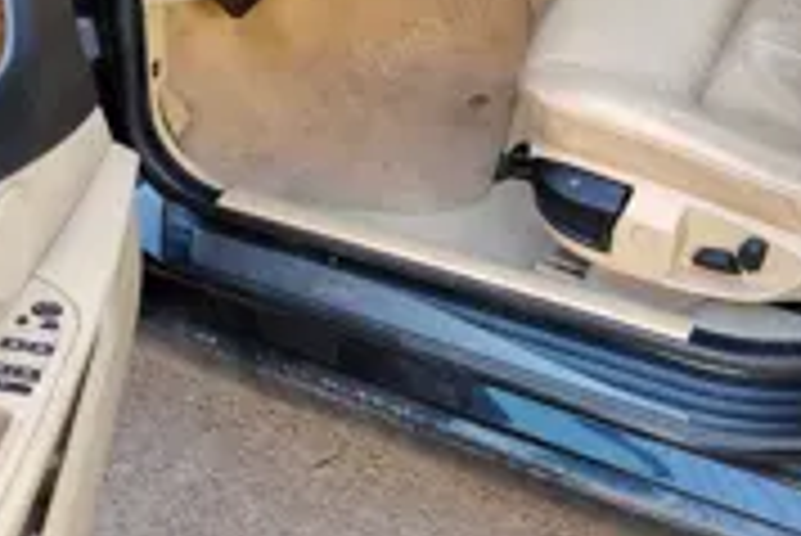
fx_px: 1247
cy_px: 72
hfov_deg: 35.5
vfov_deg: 23.7
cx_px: 320
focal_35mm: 56
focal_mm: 5.25
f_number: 1.75
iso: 356
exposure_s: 1/100
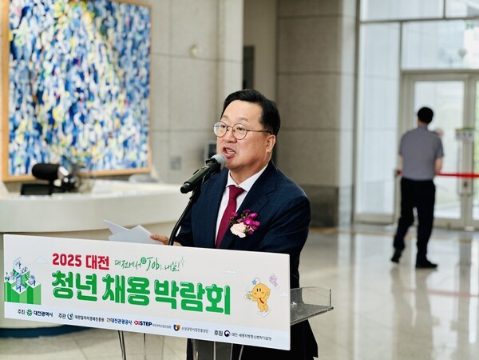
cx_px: 240
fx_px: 1065
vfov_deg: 19.1
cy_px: 180
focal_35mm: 77
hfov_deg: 25.3
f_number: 2.8
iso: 125
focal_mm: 9
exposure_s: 1/120
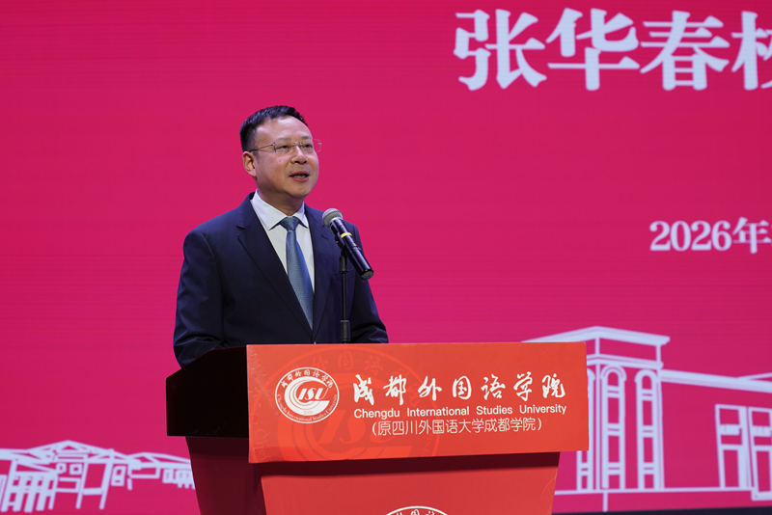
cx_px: 386
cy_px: 258
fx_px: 1502
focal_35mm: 70
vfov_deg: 19.5
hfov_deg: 28.8
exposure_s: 1/160
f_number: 4.5
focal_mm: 70
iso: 400
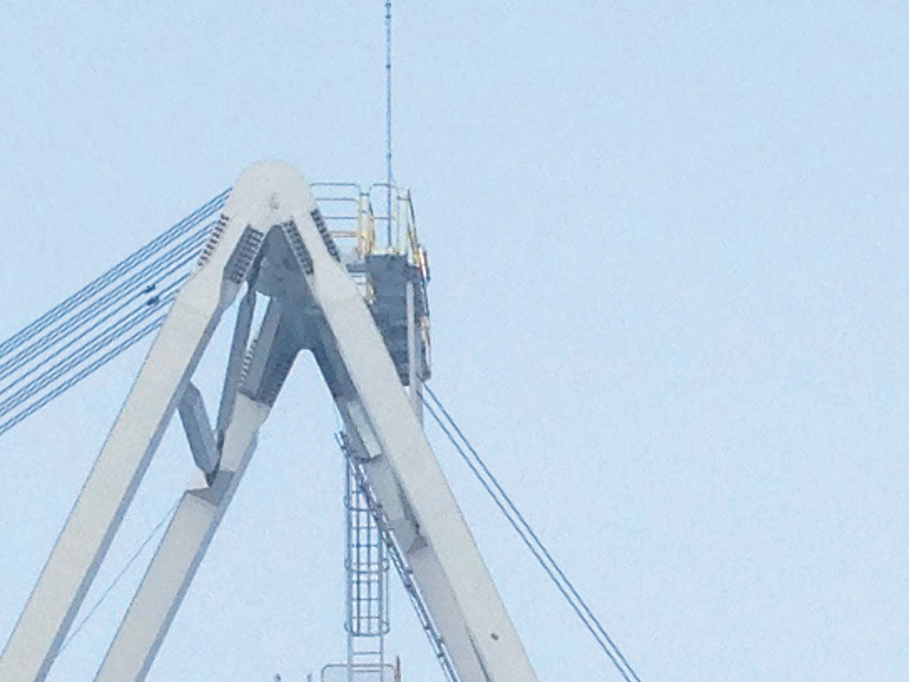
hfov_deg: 9.9
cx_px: 969
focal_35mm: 198
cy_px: 1337
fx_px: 5199
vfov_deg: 7.2
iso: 50
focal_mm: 4.12
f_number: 2.4
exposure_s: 1/1232
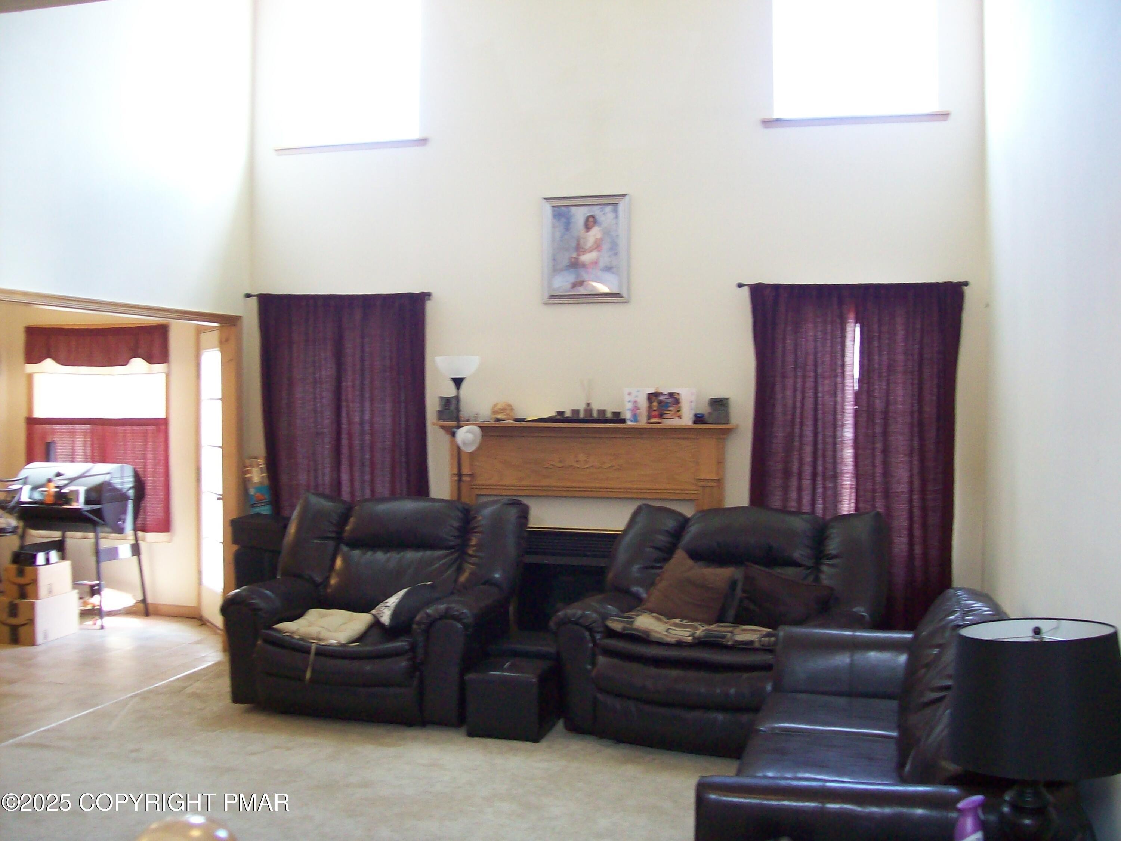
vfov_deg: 39.7
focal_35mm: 36
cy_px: 420
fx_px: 1166
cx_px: 560
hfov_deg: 51.4
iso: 160
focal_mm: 6
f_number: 2.7
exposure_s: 1/19.4
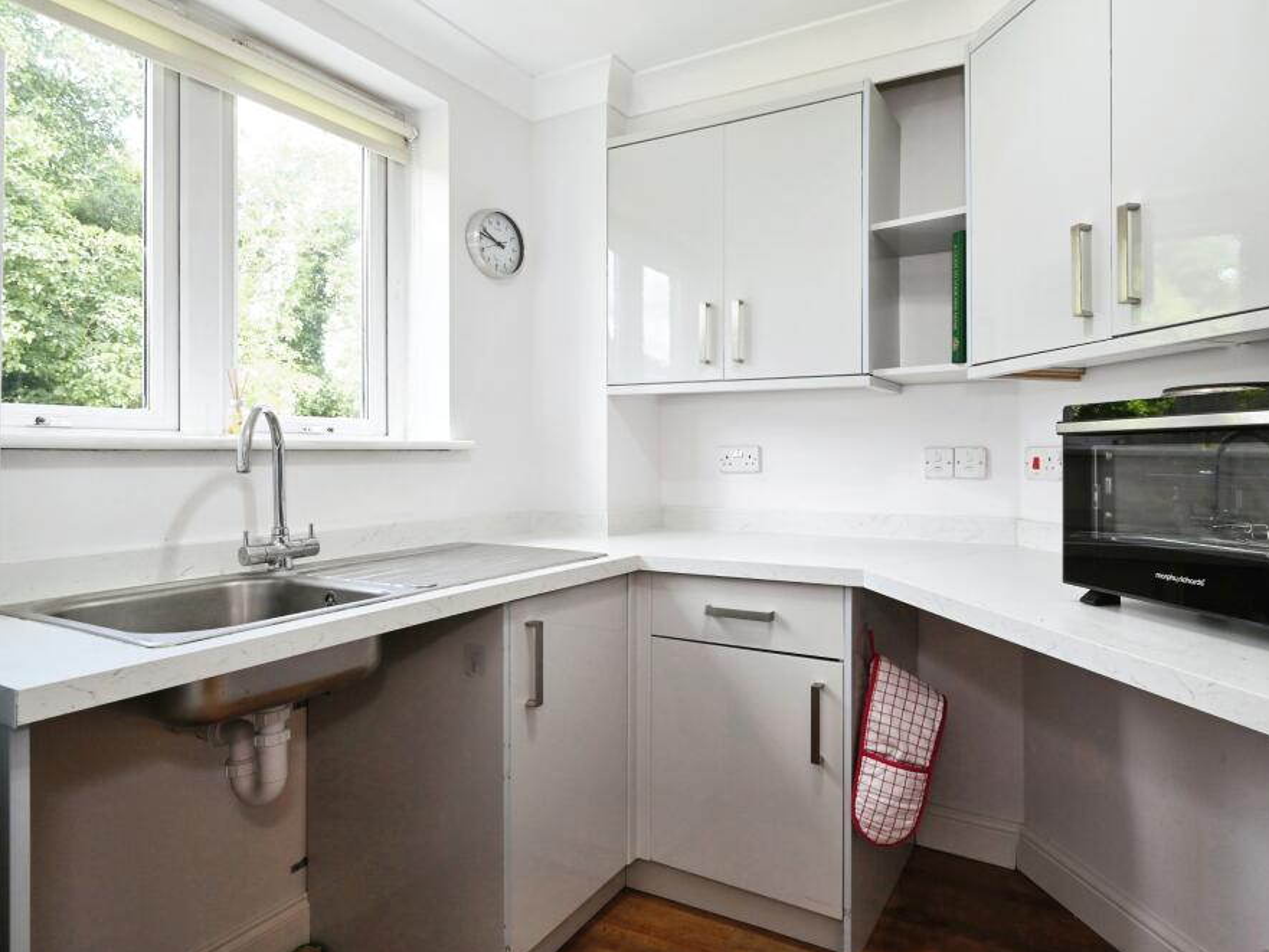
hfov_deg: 82.4
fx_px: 717
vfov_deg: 67.2
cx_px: 736
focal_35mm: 20
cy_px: 469
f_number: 9
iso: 1000
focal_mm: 17.5
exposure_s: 1/80
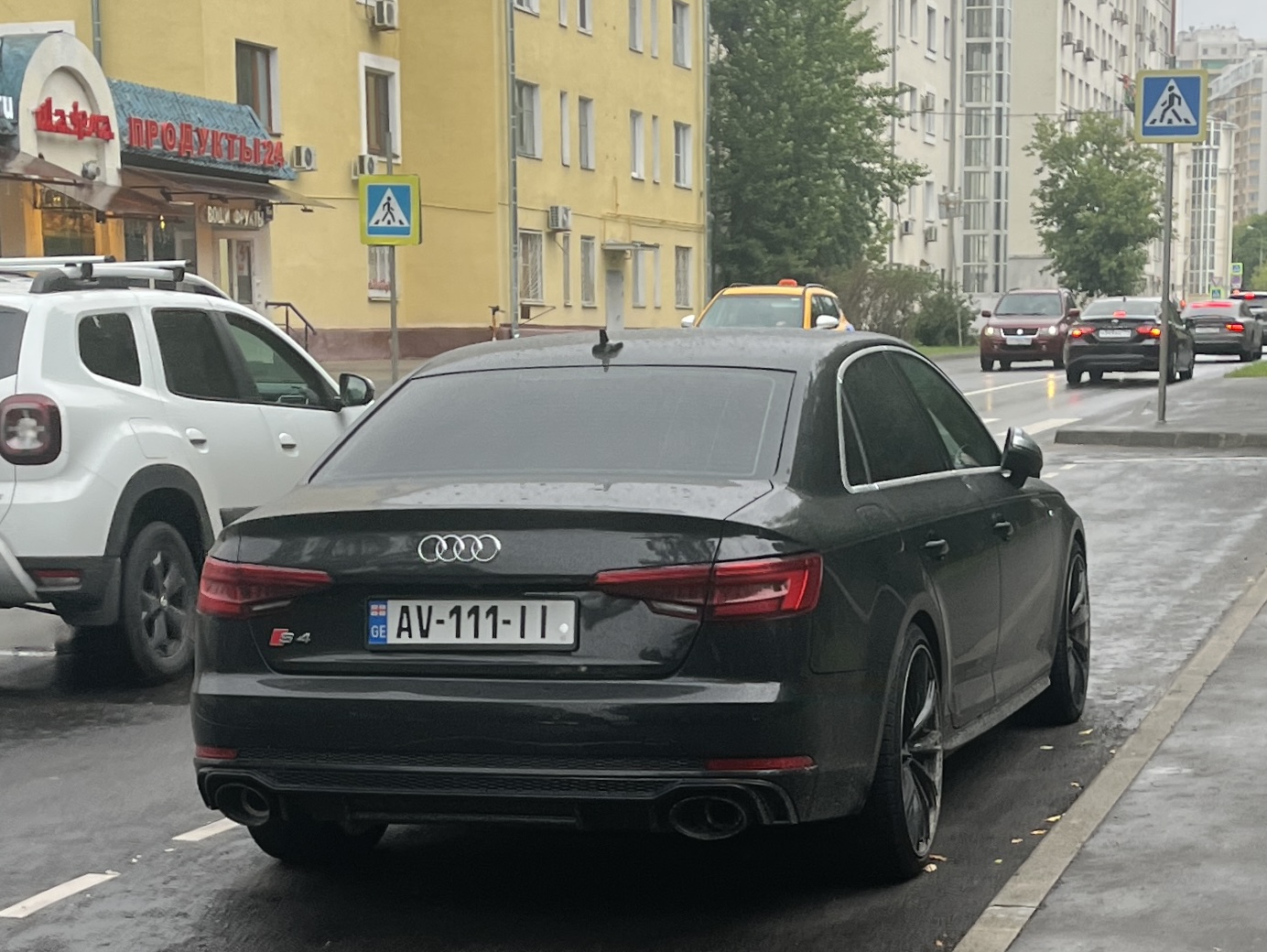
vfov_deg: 53.1
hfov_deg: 67.3
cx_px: 634
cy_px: 476
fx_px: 952
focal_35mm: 26
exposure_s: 1/449
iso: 50
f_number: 1.6
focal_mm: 5.1
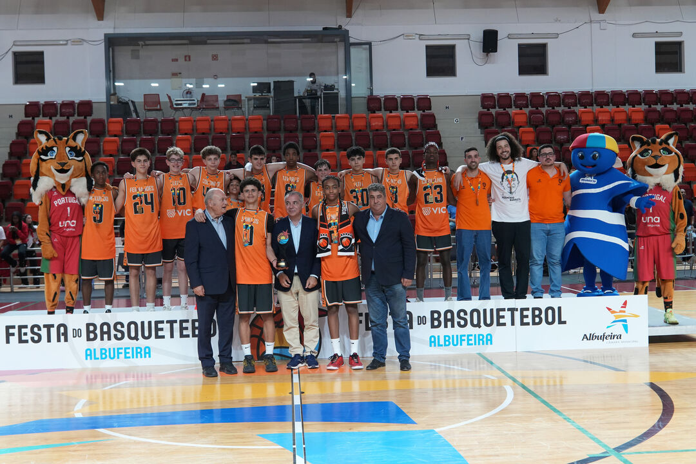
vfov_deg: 28.6
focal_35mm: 47
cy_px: 232
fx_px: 909
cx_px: 348
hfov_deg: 41.9
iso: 3200
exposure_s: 1/250
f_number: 7.1
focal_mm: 47
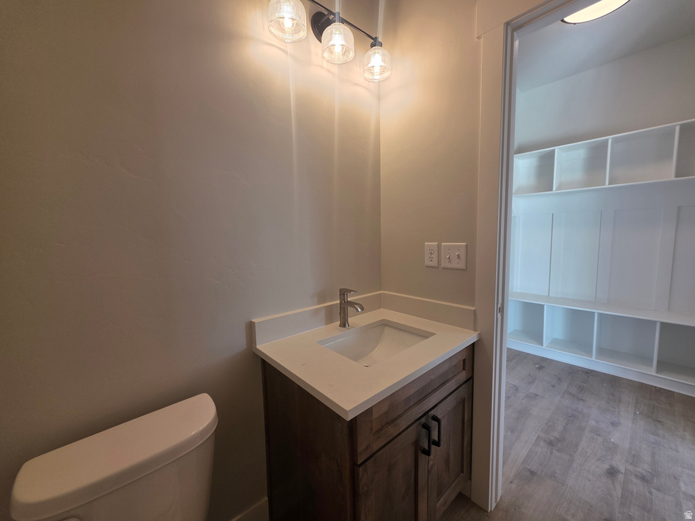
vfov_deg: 89.9
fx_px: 261
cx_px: 348
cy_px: 260
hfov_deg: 106.2
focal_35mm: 13
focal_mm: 2.2
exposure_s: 1/120
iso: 40
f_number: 1.9
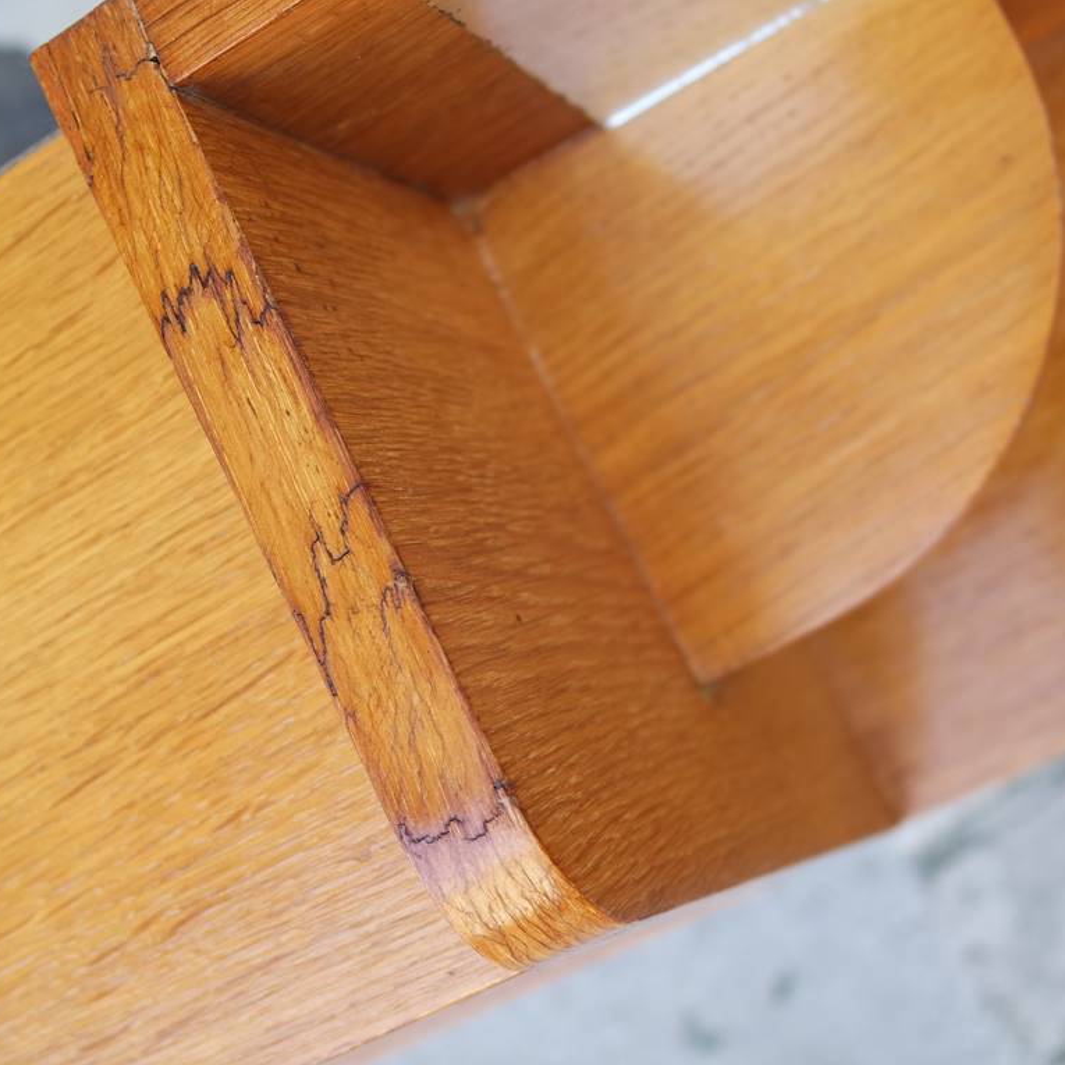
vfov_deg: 31.1
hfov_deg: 31.1
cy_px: 532
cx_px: 516
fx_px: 1914
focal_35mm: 55
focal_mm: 28
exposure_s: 1/80
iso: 200
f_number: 4
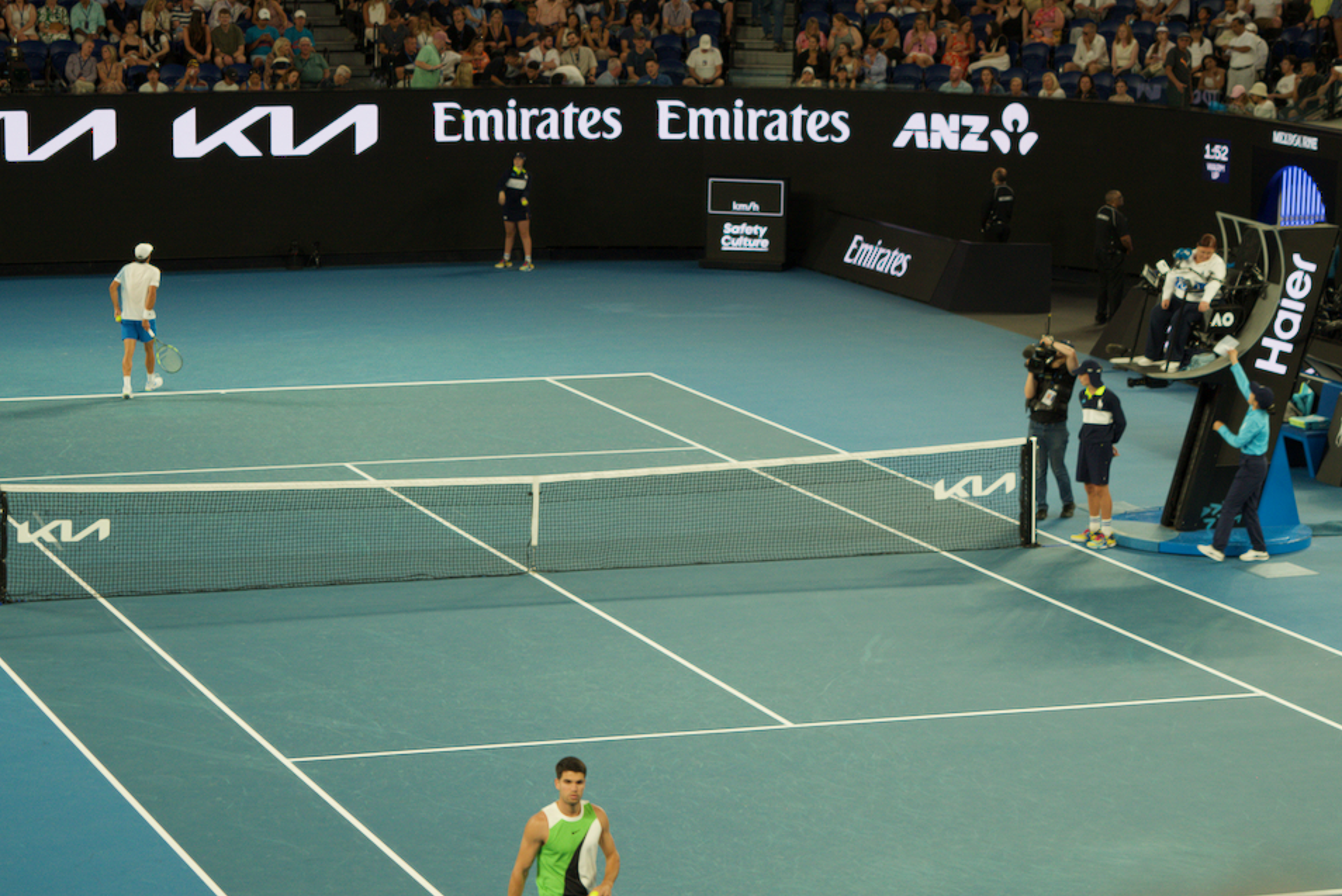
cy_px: 575
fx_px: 4127
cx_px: 467
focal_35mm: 111
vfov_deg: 12.4
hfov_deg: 18.4
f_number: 5.6
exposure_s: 1/80
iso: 400
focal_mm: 55
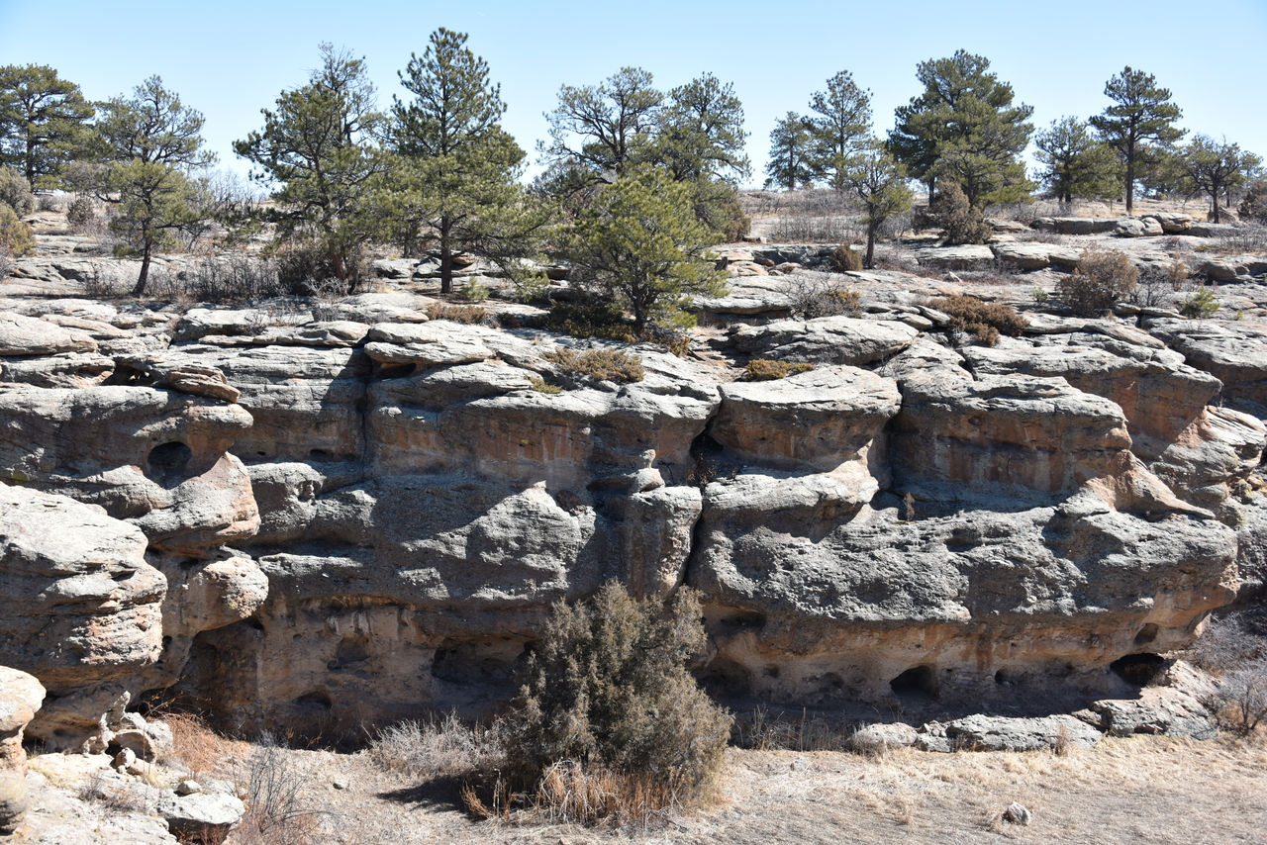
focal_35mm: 48
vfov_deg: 28.1
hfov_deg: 41.1
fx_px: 1690
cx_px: 634
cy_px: 422
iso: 100
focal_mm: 48
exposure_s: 1/200
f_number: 7.1
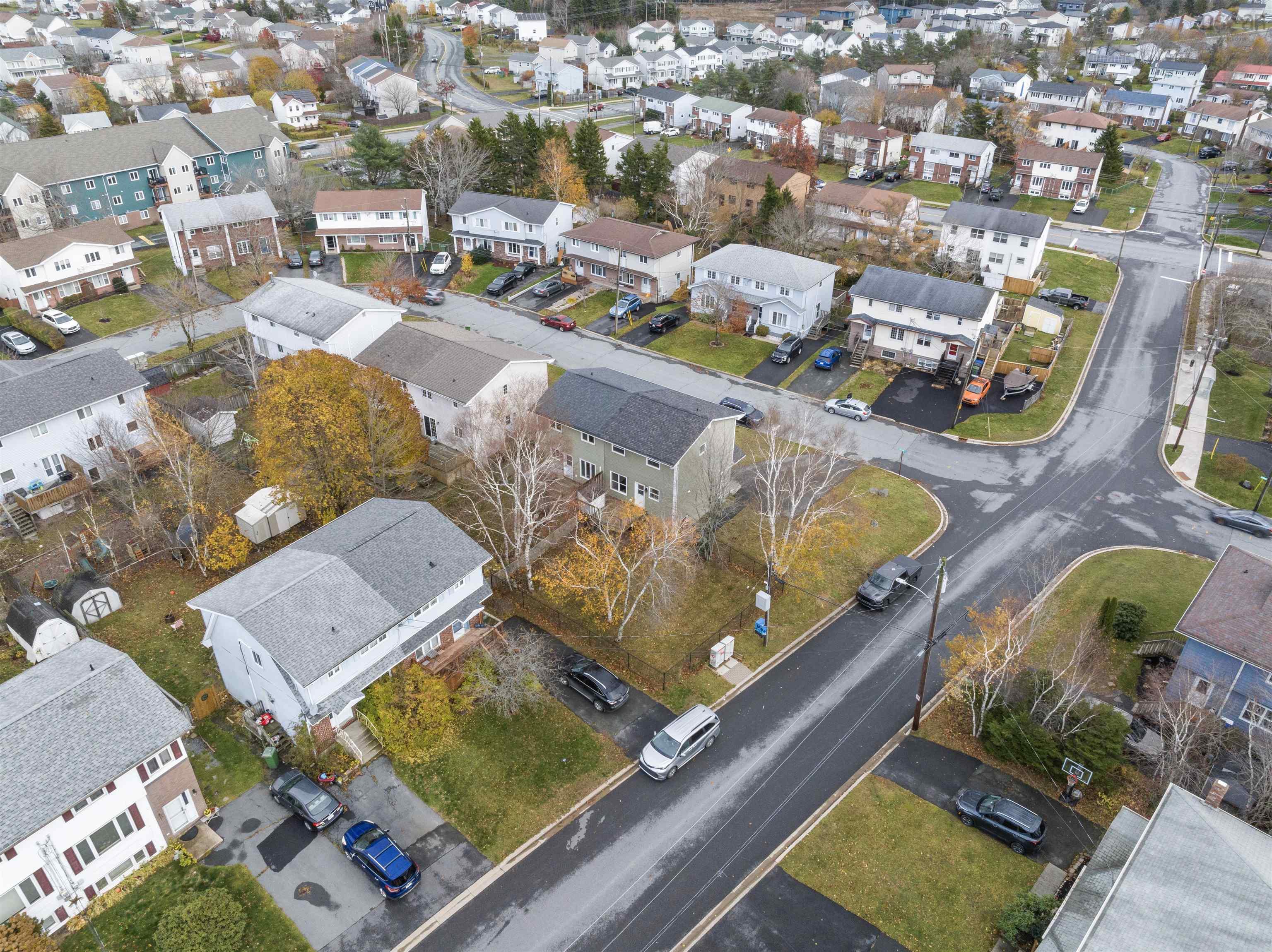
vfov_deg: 56.8
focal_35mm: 24
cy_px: 476
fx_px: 881
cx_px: 636
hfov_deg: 71.6
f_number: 9
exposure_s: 1/13
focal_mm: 12.29
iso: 400
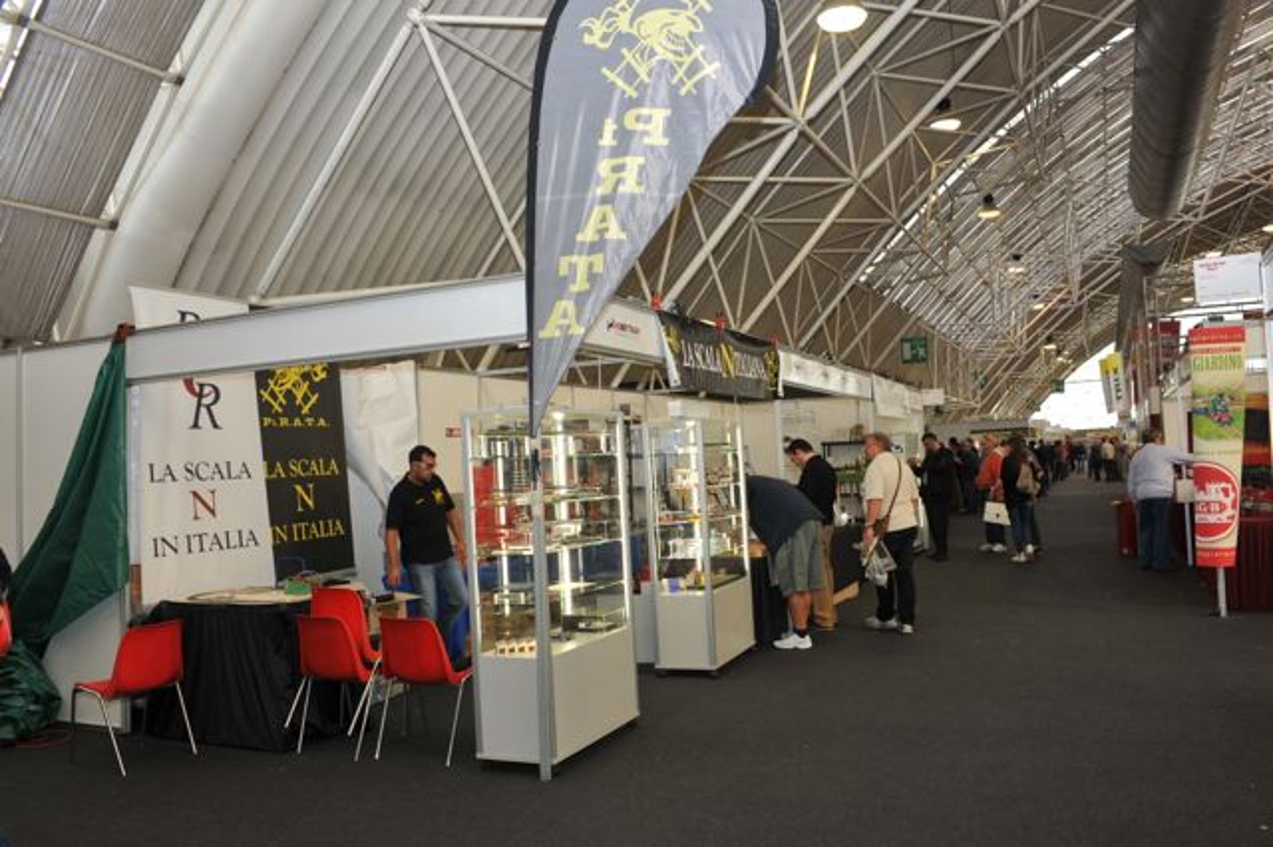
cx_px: 636
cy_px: 424
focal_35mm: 28
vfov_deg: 46.4
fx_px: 990
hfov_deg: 65.5
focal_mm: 28
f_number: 7.1
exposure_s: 1/50
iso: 400
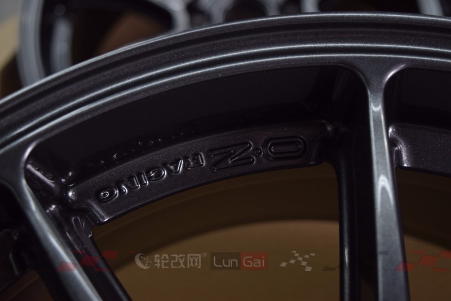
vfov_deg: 22.6
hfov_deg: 33.4
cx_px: 226
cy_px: 150
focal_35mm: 60
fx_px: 751
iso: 400
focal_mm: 40
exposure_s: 1/40
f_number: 5
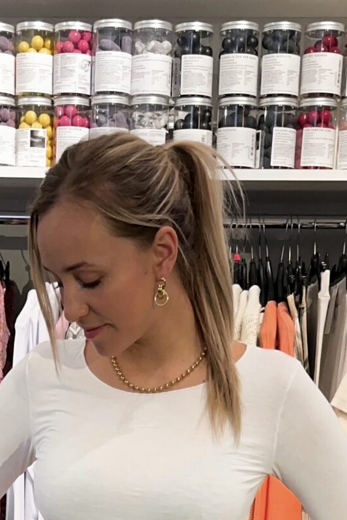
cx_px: 100
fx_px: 1156
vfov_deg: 22.0
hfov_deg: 17.0
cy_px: 730
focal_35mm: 80
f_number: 1.8
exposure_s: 1/50
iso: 400
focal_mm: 6.86
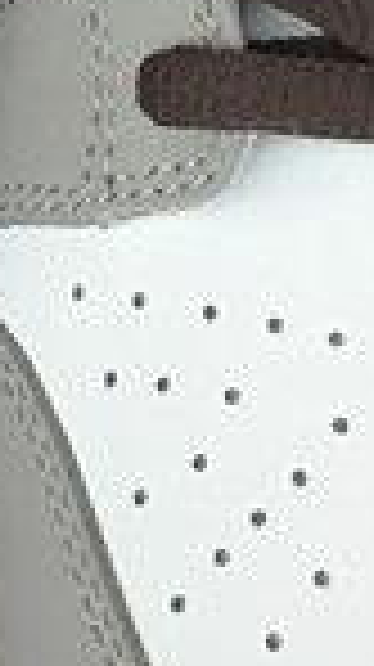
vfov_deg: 10.2
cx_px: -167
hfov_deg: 5.8
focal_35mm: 206
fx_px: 3640
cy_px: -205
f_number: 2.4
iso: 25
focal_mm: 3.3
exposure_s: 1/369
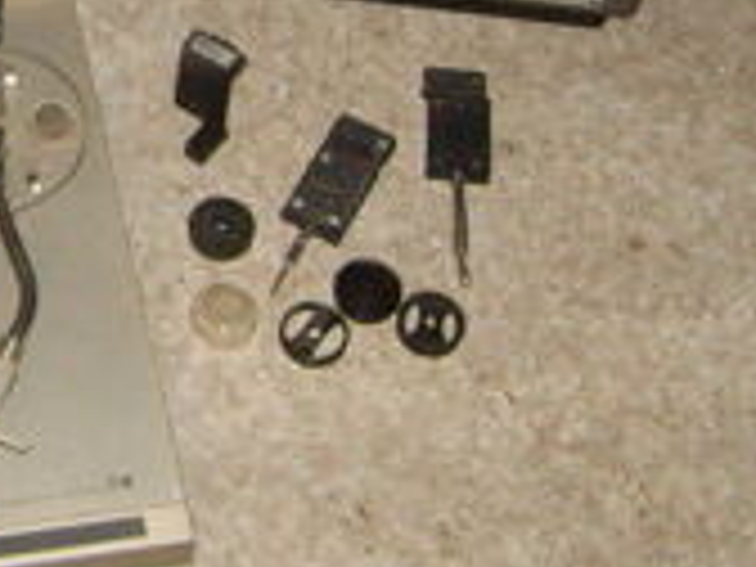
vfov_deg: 14.4
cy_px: -94
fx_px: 2184
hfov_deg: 18.9
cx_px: -68
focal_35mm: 100
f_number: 2.8
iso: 400
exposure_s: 1/45
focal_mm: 5.8
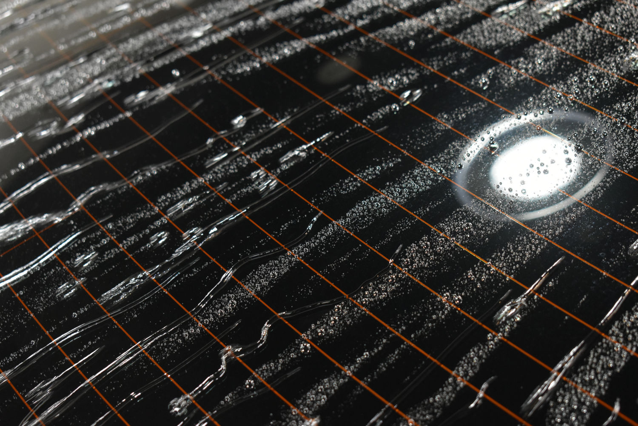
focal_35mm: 72
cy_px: 213
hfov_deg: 28.1
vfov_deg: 18.9
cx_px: 319
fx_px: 1276
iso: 1600
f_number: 5.3
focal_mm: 48
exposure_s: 1/60
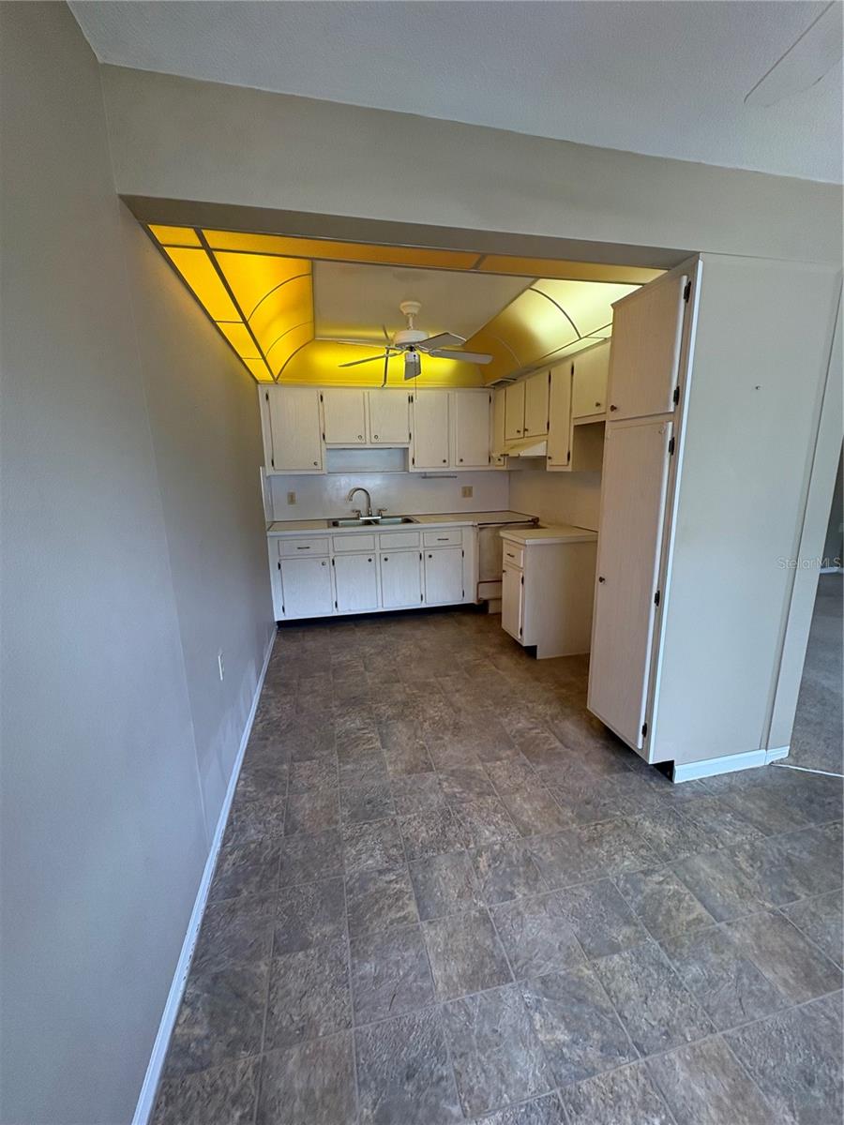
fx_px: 455
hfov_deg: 85.7
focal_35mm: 14
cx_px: 422
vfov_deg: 102.1
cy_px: 562
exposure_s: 1/120
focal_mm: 2.22
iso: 100
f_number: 2.2
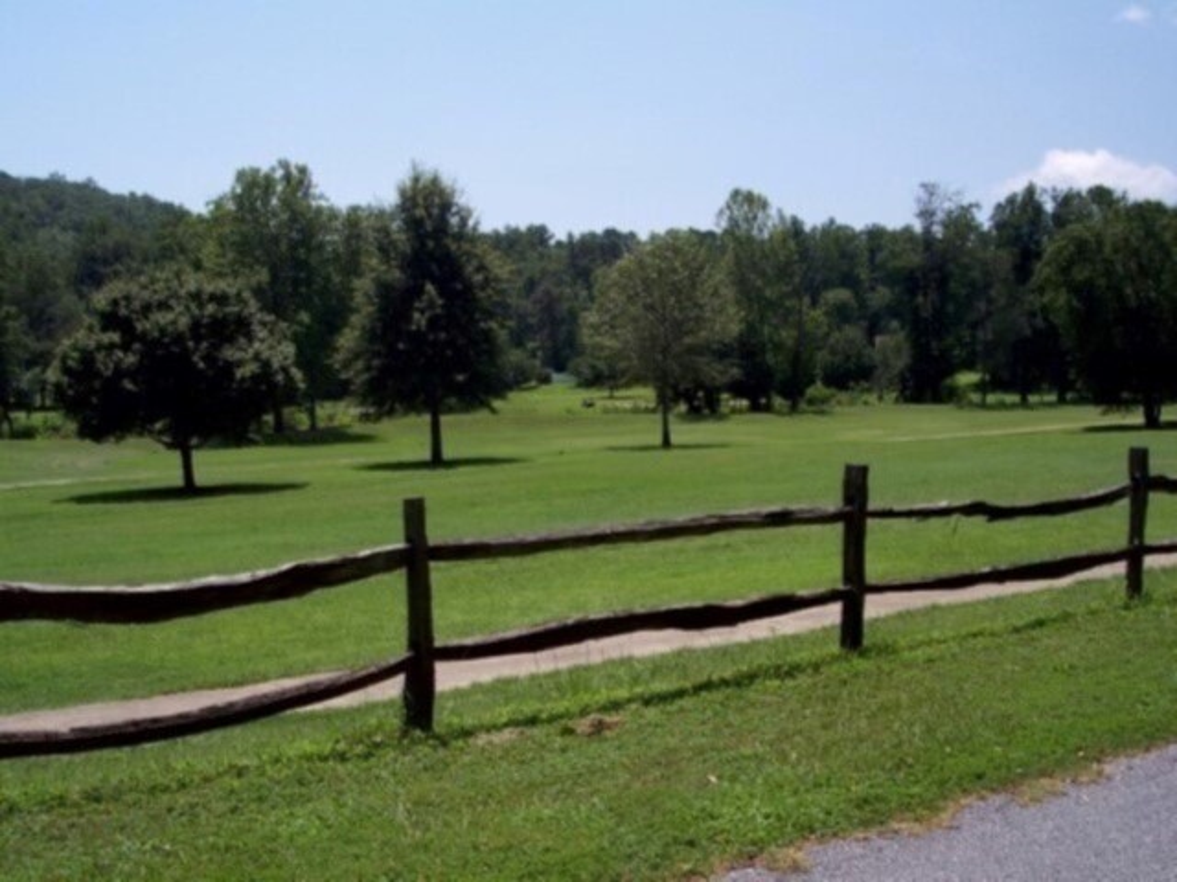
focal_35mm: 38
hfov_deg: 49.0
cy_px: 441
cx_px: 588
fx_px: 1292
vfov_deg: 37.7
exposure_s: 1/1000
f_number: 4.8
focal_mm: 8
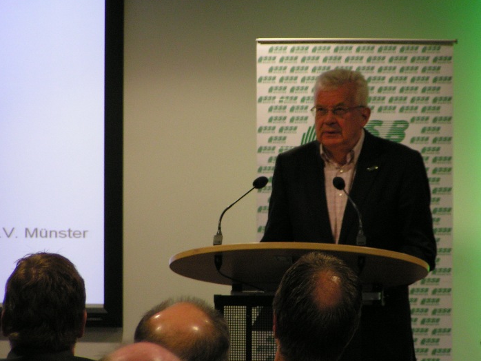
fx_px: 3600
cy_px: 163
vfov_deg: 5.7
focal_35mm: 259
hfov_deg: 7.6
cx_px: 272
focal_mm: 34.5
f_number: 3.5
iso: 200
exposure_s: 1/40
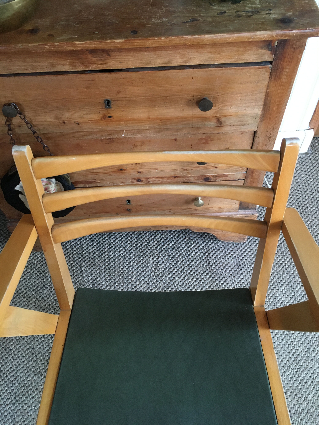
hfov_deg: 48.2
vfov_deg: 61.7
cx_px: 160
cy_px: 212
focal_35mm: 29
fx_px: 356
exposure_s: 1/33
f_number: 2.2
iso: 200
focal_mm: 4.15
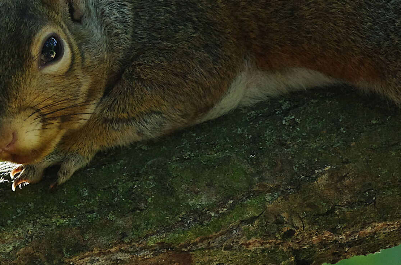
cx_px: 132
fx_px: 9014
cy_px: 108
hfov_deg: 2.5
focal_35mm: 811
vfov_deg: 1.7
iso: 1600
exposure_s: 1/200
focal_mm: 250
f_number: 5.6
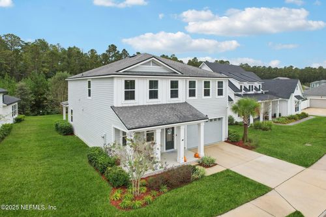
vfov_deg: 57.2
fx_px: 199
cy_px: 108
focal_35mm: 22
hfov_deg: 78.6
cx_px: 163
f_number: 2.8
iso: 110
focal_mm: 8.4
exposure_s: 1/1000
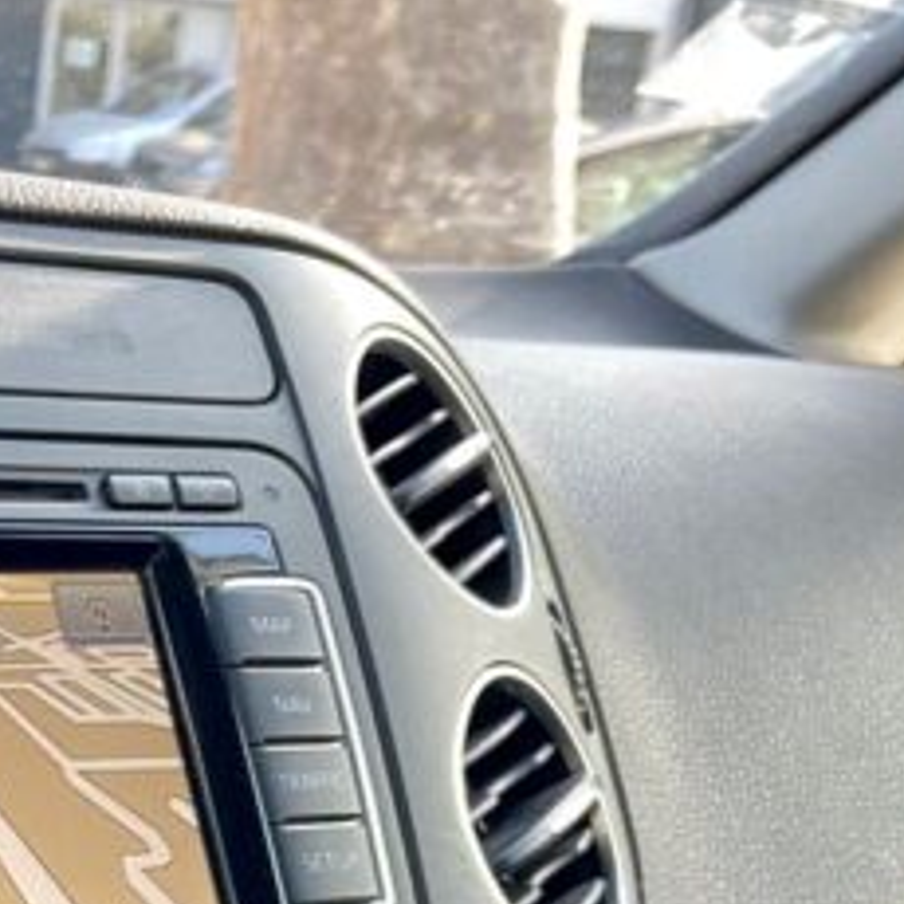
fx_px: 2364
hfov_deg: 20.6
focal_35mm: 80
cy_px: 979
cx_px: -110
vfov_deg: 20.7
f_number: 1.8
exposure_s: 1/150
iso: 64
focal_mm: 4.25
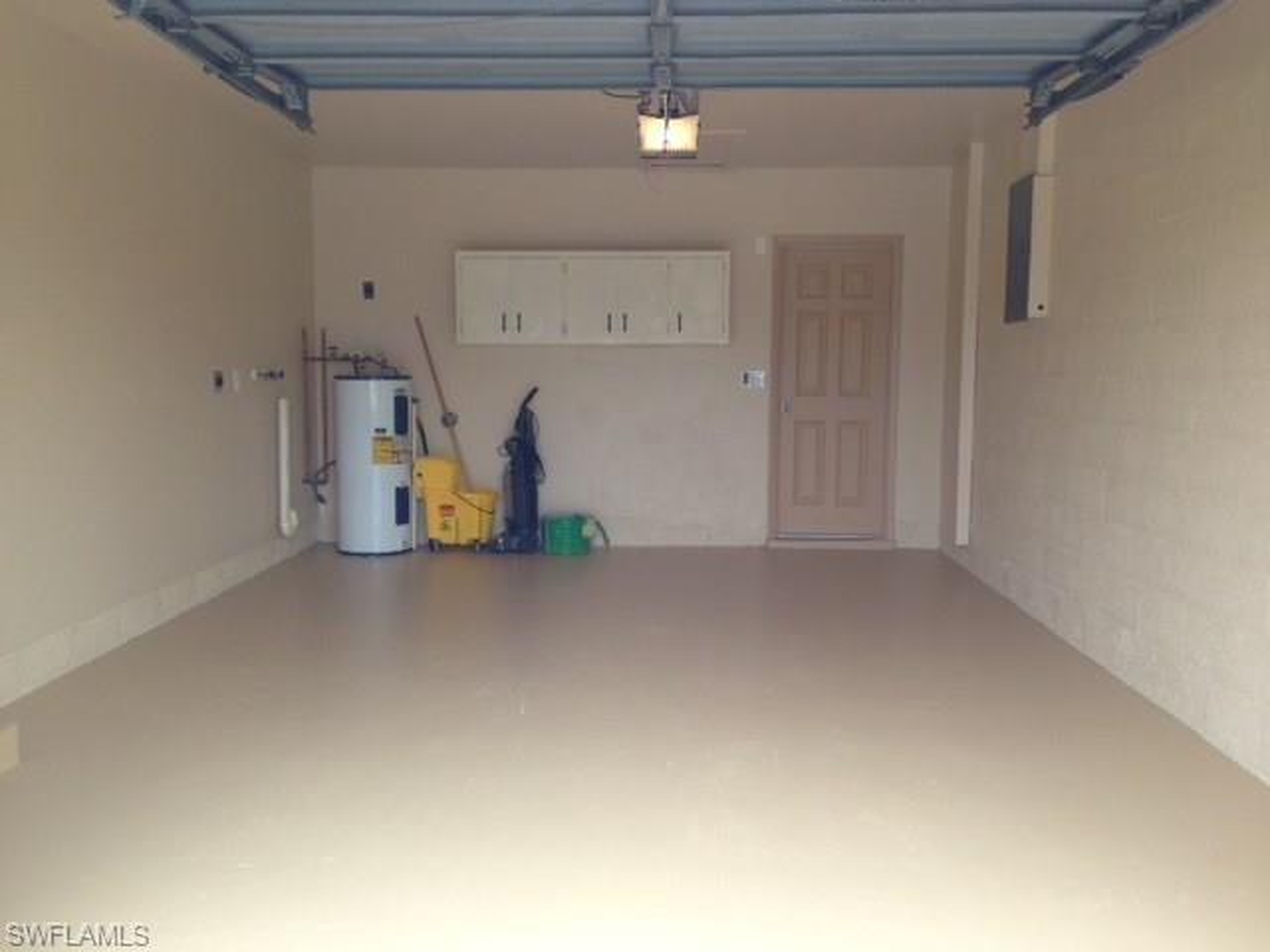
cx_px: 635
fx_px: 1211
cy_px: 476
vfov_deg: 42.9
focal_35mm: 33
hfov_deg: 55.4
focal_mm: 4.12
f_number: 2.4
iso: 50
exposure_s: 1/317
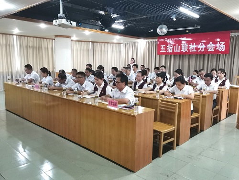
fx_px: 200
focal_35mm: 29
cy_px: 90
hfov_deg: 61.7
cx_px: 120
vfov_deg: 48.2
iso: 500
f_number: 1.8
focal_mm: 4.75
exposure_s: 1/33.3
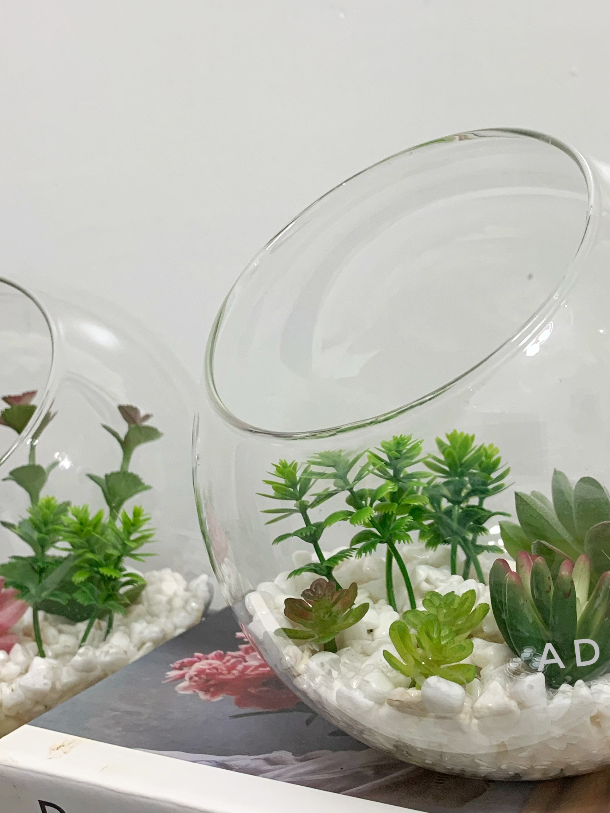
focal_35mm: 47
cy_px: 386
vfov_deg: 40.4
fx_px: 1104
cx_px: 407
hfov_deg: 30.7
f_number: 1.8
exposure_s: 1/77
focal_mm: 4.25
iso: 100
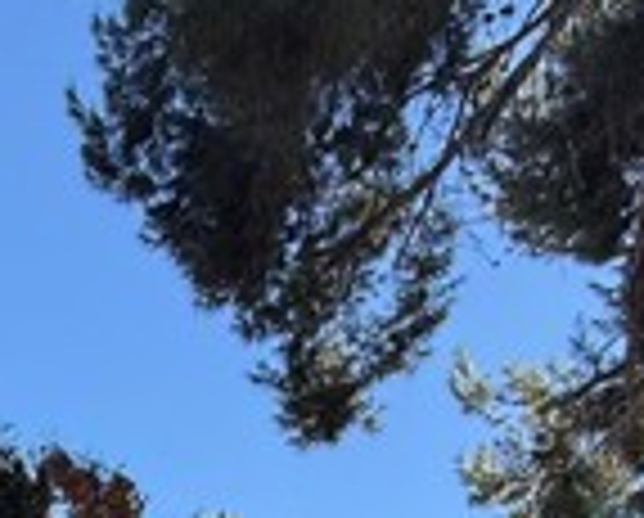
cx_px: -117
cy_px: 1027
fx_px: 1165
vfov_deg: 17.8
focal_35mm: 61
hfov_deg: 27.4
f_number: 2.2
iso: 64
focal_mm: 2.22
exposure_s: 1/701
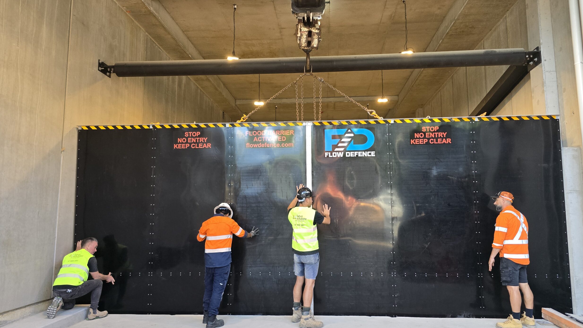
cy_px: 166
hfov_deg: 71.9
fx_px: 402
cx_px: 299
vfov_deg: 44.4
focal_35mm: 26
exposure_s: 1/180
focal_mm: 6.3
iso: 125
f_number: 1.7
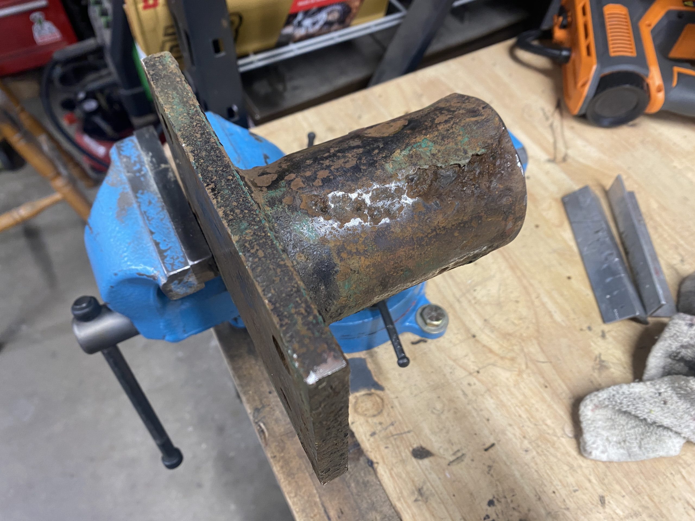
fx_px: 522
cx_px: 348
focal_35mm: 26
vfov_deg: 53.1
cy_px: 260
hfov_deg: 67.3
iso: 100
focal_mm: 4.25
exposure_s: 1/60
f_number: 1.8
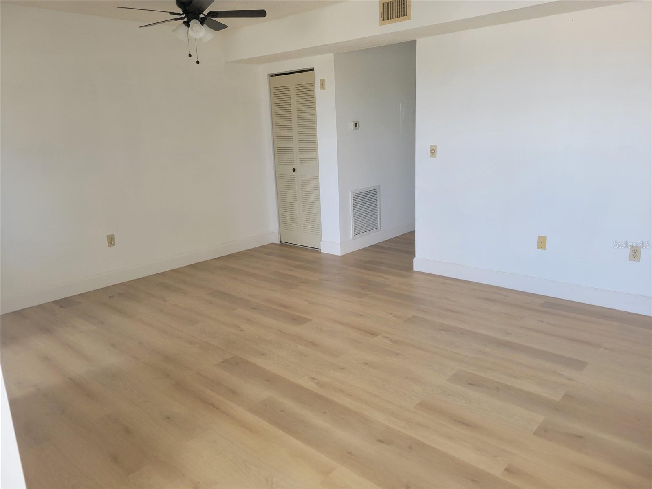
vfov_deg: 53.1
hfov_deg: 67.3
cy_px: 244
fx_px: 490
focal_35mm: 26
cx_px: 326
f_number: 1.8
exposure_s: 1/120
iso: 160
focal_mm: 5.4
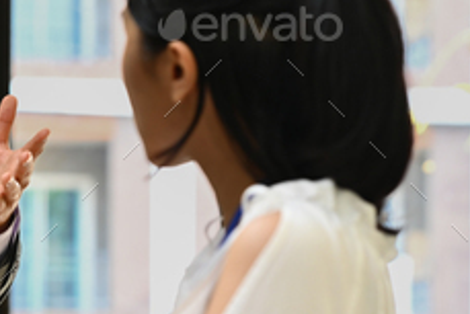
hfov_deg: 9.3
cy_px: 122
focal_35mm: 219
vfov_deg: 6.3
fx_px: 2861
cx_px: -64
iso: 400
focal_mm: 85
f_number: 4
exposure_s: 1/160
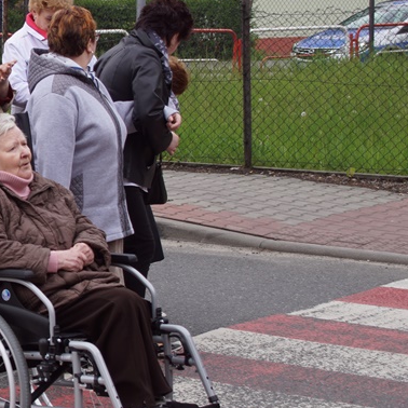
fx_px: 1800
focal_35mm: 135
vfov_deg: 12.9
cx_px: -103
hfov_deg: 12.6
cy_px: 211
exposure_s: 1/200
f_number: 5
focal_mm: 40
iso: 100
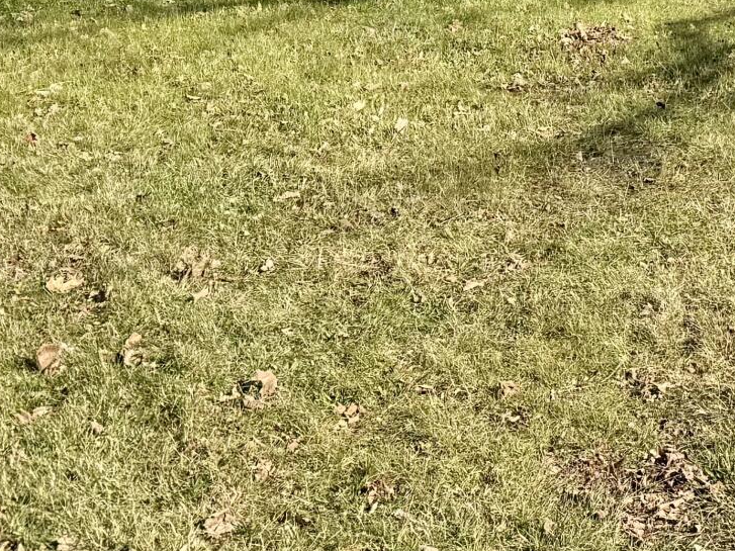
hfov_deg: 17.0
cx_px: 1246
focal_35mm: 99
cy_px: -550
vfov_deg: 13.0
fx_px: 2102
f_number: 1.78
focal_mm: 6.76
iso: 80
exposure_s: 1/2703
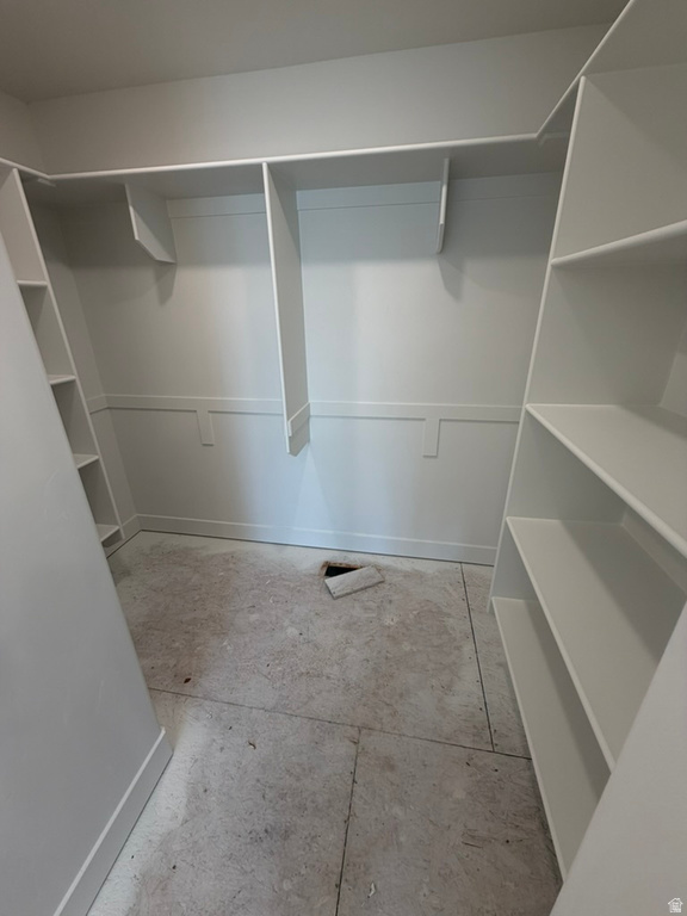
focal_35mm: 14
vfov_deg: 102.1
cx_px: 344
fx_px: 370
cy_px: 458
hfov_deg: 85.7
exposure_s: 1/120
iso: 80
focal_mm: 2.22
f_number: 2.2
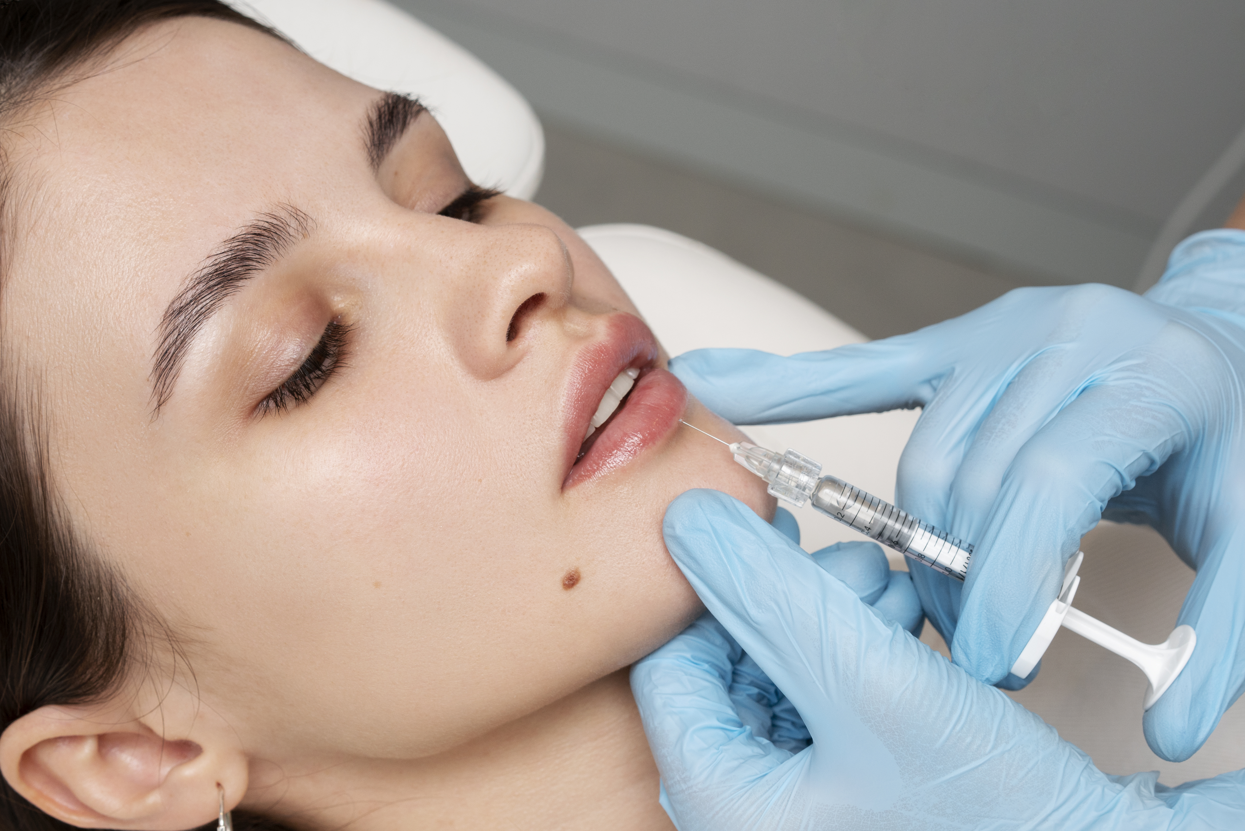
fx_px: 2836
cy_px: 416
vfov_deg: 16.7
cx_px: 622
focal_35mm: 82
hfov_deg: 24.8
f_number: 7.1
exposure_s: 1/125
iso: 500
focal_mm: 55
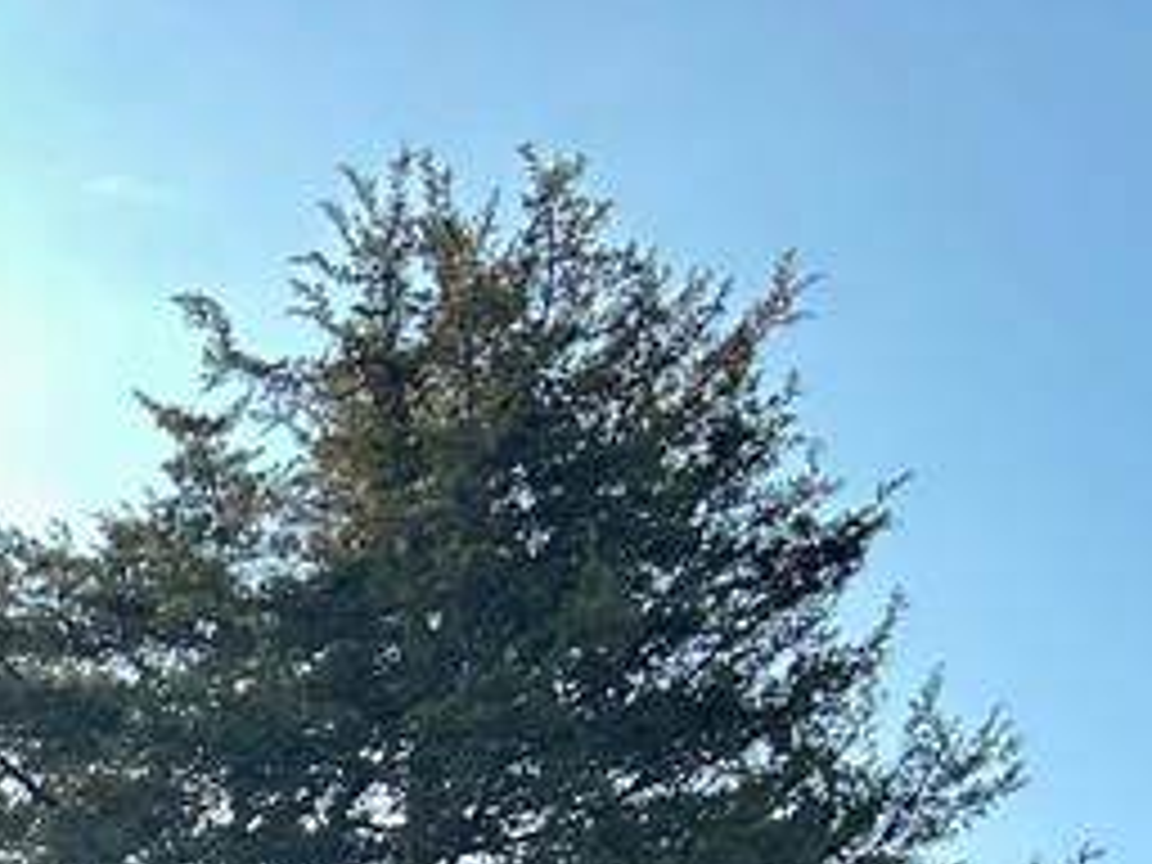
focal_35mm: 104
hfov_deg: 16.6
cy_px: 1688
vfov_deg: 12.6
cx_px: -747
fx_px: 3461
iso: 50
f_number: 1.5
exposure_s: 1/797
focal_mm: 5.7
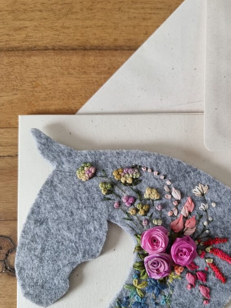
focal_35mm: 33
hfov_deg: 42.3
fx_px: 294
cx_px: 157
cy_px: 170
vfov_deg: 55.2
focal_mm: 6.7
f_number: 1.8
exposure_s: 1/100
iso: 160
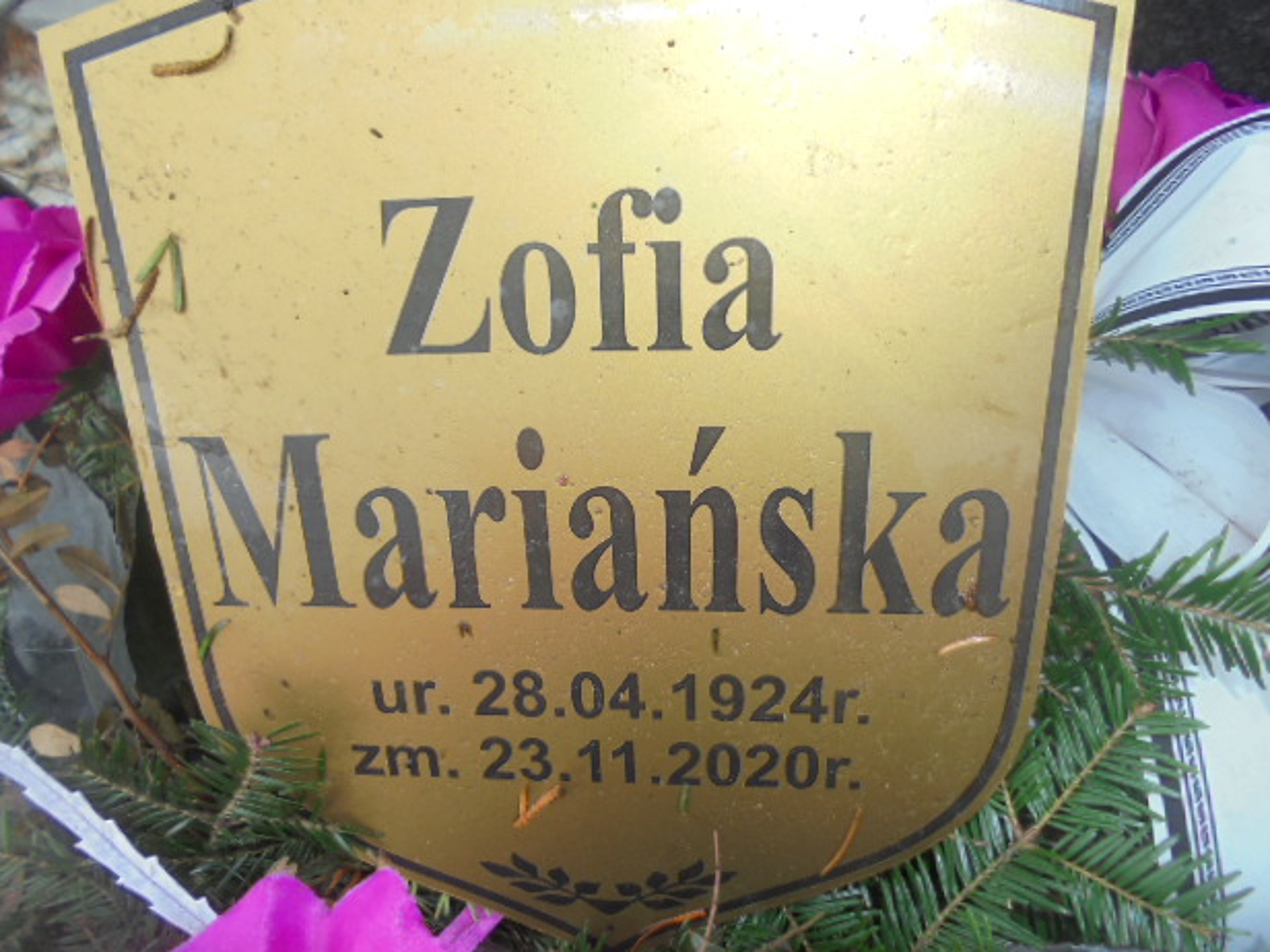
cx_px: 625
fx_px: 991
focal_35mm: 27
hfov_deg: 65.3
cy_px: 492
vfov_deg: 51.3
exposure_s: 1/200
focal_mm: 4.6
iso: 100
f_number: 3.5
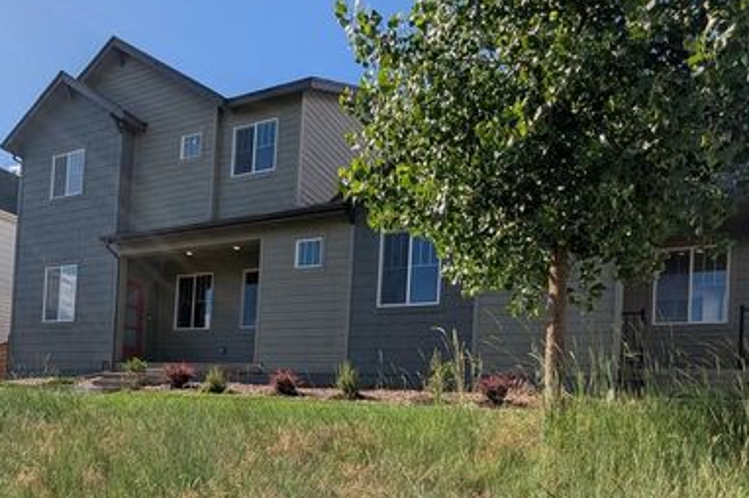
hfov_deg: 62.5
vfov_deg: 42.6
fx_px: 603
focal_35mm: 29
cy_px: 408
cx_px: 265
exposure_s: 1/2907
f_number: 2.2
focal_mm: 2.35
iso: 48
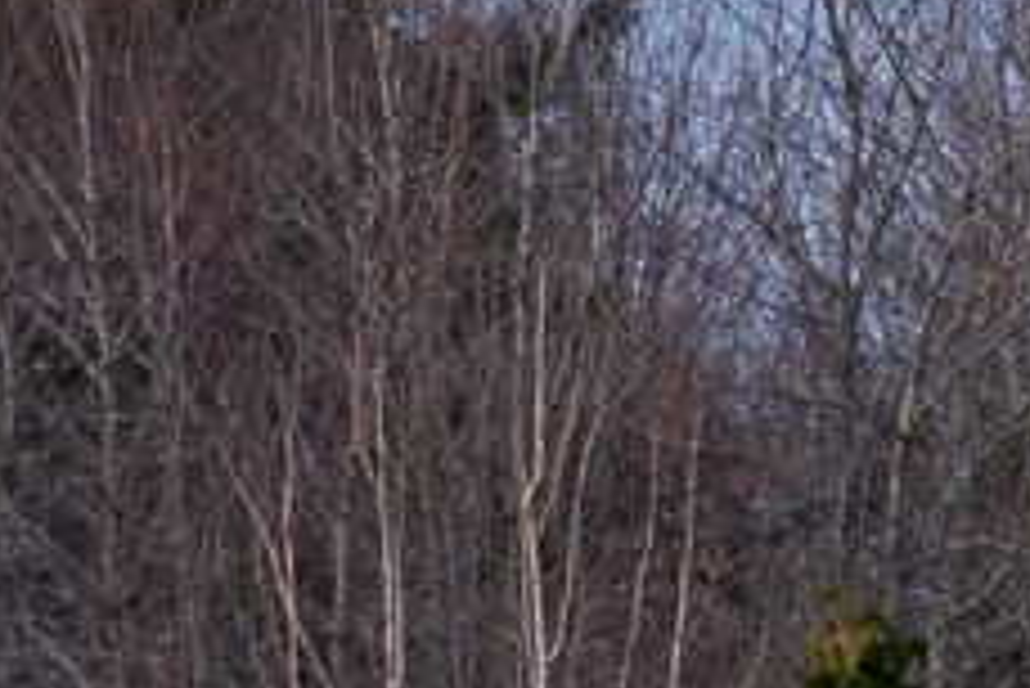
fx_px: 23074
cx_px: 951
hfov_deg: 2.6
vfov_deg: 1.7
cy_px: -938
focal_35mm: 806
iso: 320
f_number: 9
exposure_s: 1
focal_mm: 109
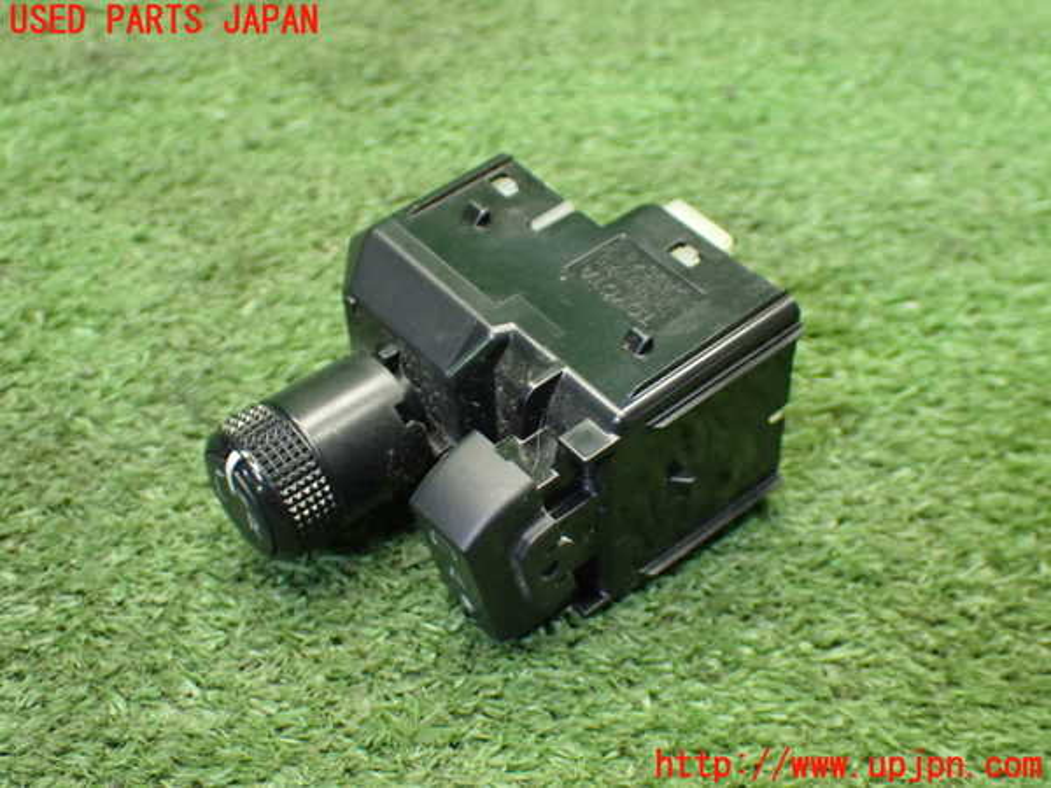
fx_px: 1518
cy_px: 394
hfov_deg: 38.2
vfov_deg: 29.1
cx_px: 526
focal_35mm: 50
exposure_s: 1/50
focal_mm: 9.01
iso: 1000
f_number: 3.2
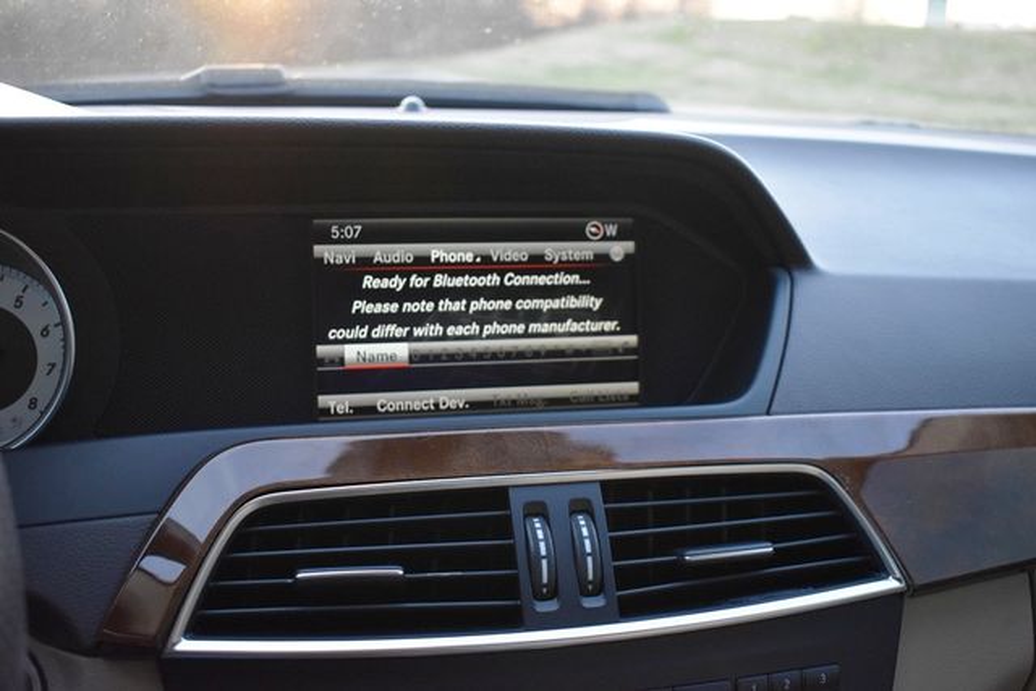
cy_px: 346
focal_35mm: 39
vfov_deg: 34.2
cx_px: 518
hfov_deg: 49.5
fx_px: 1123
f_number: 4
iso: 1250
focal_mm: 26
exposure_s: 1/125
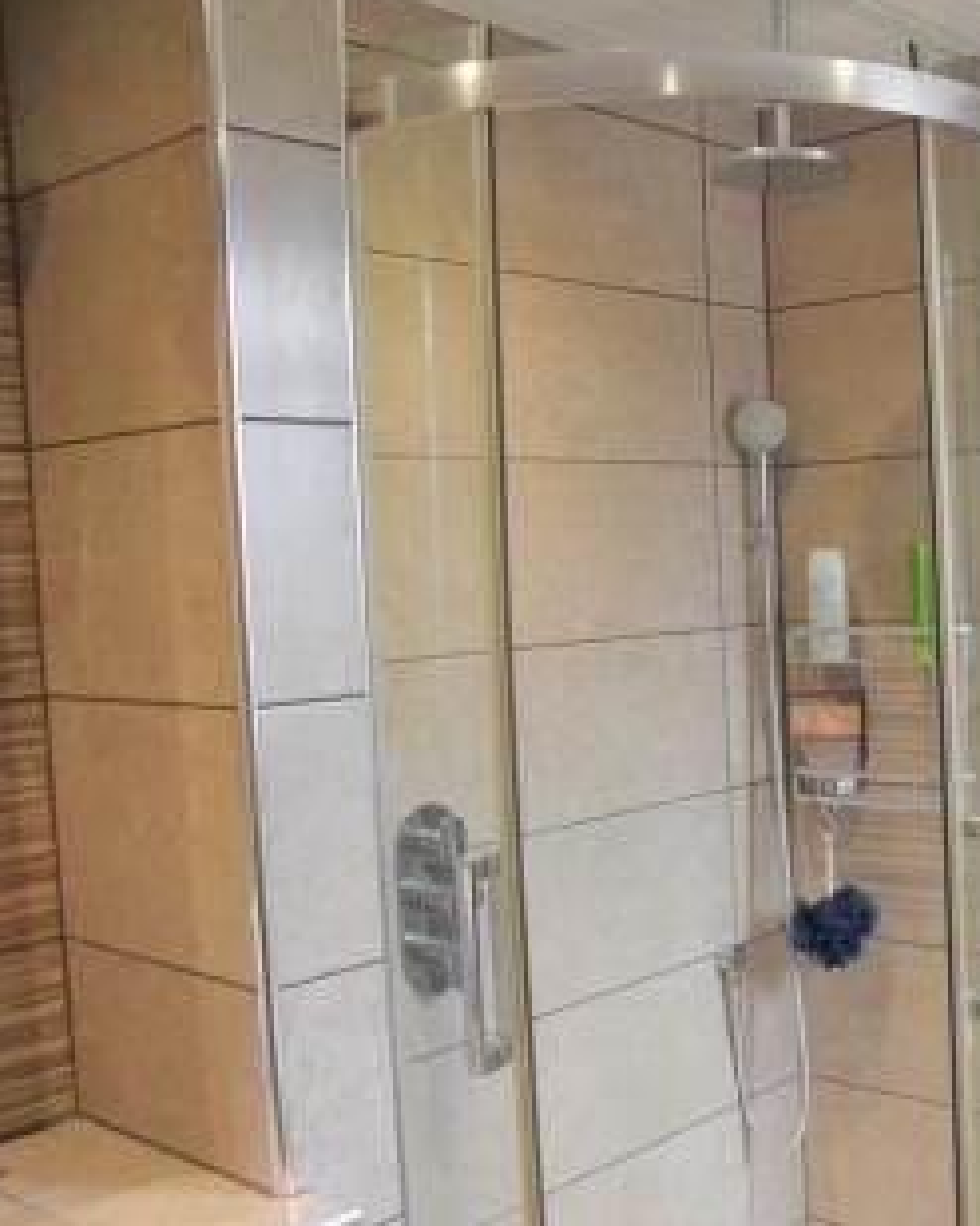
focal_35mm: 39
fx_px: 1415
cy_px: 617
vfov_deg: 46.9
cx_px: 841
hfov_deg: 36.3
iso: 1100
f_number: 3.5
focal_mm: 18
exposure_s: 1/125
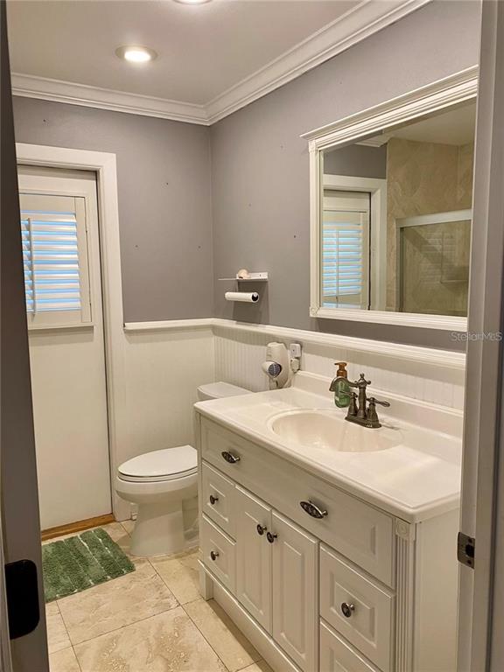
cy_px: 336
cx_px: 252
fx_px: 505
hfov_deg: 53.1
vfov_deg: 67.3
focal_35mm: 26
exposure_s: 1/60
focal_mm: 4.25
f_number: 1.8
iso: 80
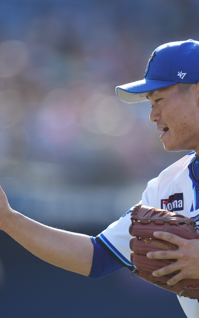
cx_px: 158
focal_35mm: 688
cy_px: 155
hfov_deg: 1.9
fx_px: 5970
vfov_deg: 3.1
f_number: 2.8
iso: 400
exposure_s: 1/2000
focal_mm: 400
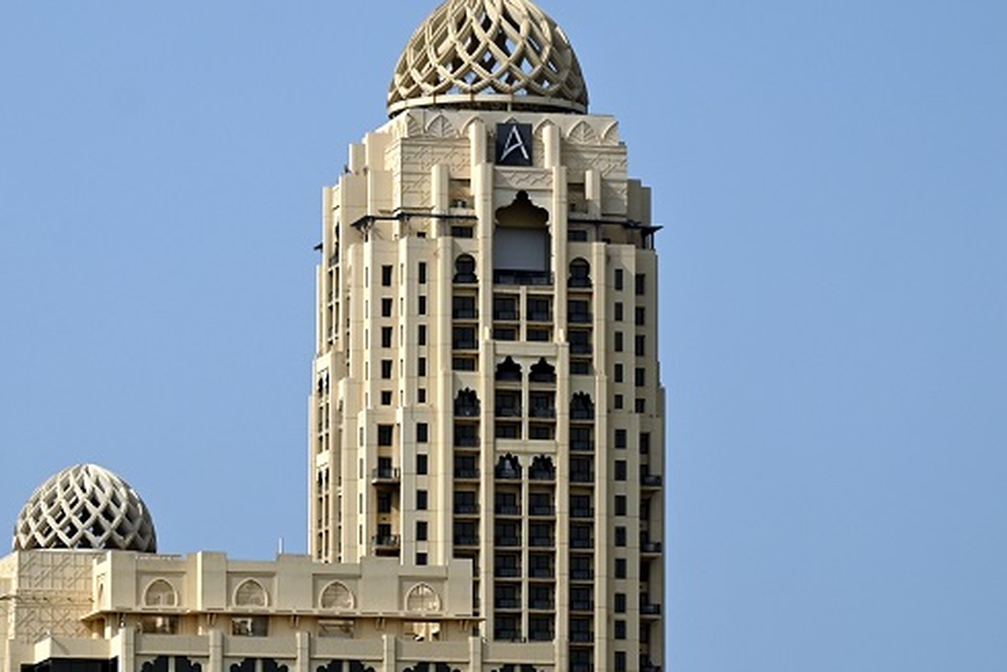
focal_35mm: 274
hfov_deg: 7.5
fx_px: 7666
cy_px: 376
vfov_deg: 5.0
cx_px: 437
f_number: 4.8
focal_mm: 135
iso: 280
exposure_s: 1/500
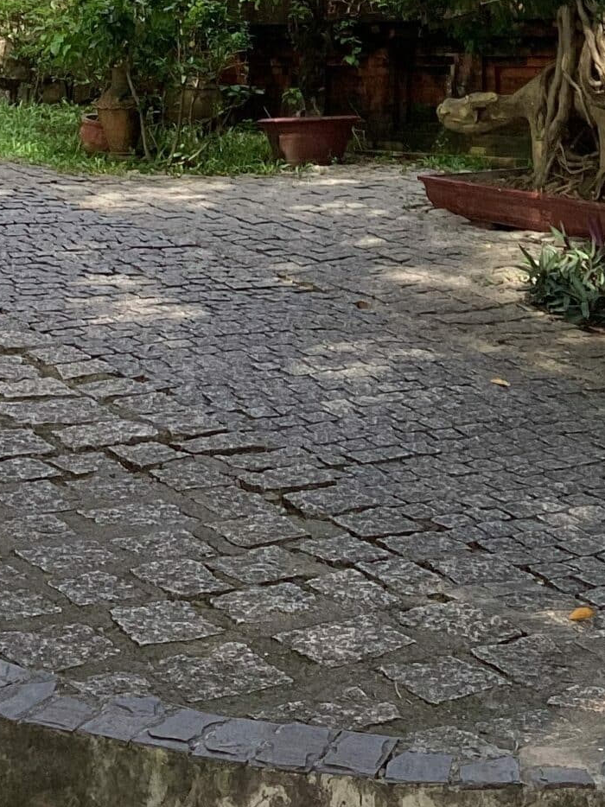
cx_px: 472
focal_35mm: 85
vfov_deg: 20.8
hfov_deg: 17.2
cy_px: -270
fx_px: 1982
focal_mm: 3.3
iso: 25
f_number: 2.4
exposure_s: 1/356
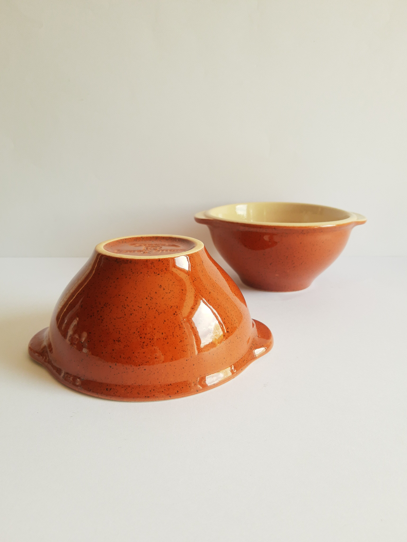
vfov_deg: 67.3
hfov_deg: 53.1
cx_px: 204
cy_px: 271
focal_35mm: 26
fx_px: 408
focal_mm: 3.95
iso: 40
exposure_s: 1/116
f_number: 1.8
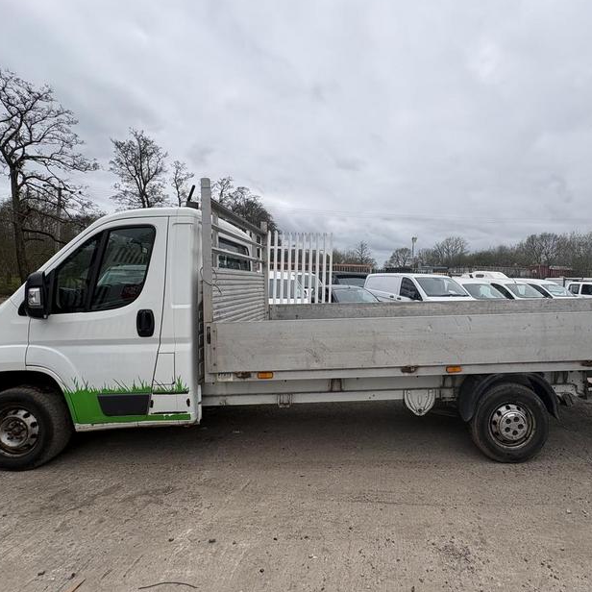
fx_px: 348
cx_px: 357
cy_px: 279
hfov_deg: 79.7
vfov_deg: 80.6
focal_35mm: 18
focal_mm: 2.22
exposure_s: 1/1637
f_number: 2.2
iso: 50
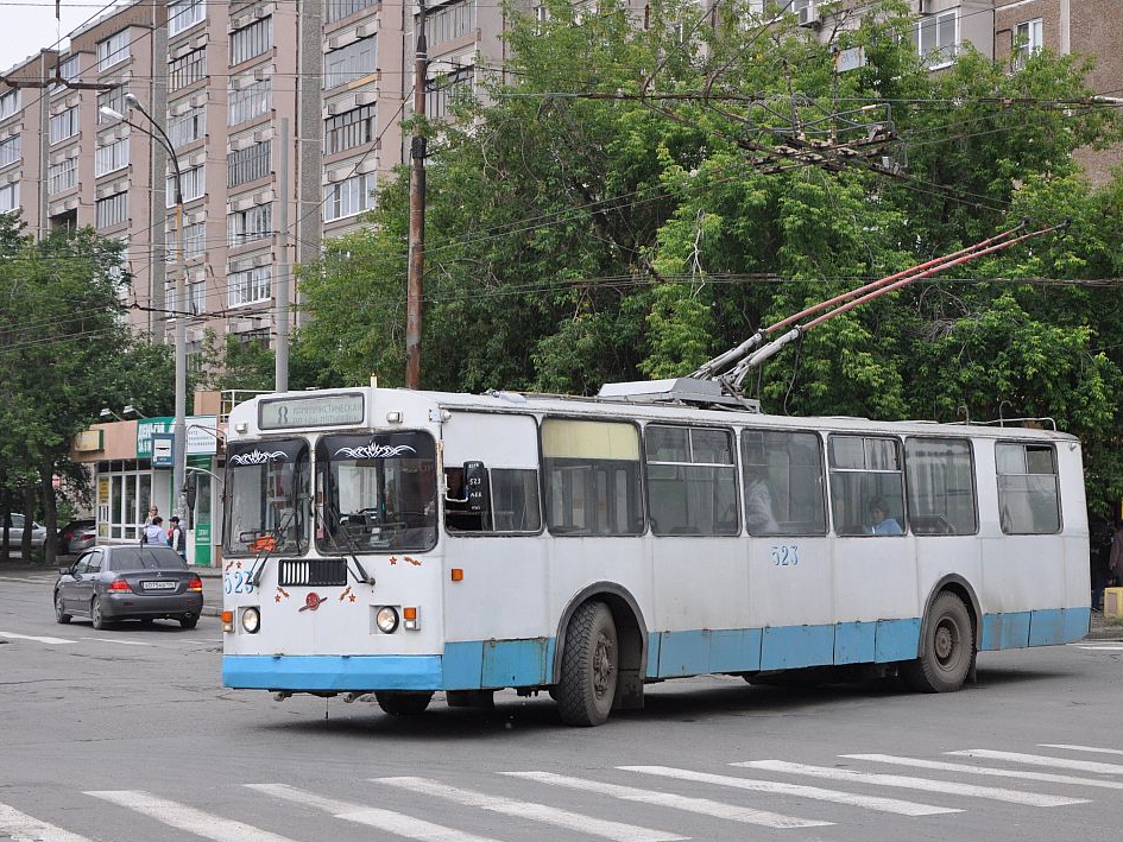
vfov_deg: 20.0
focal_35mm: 74
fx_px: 2386
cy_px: 422
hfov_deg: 26.5
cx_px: 625
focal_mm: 45
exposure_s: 1/1000
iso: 720
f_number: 4.8
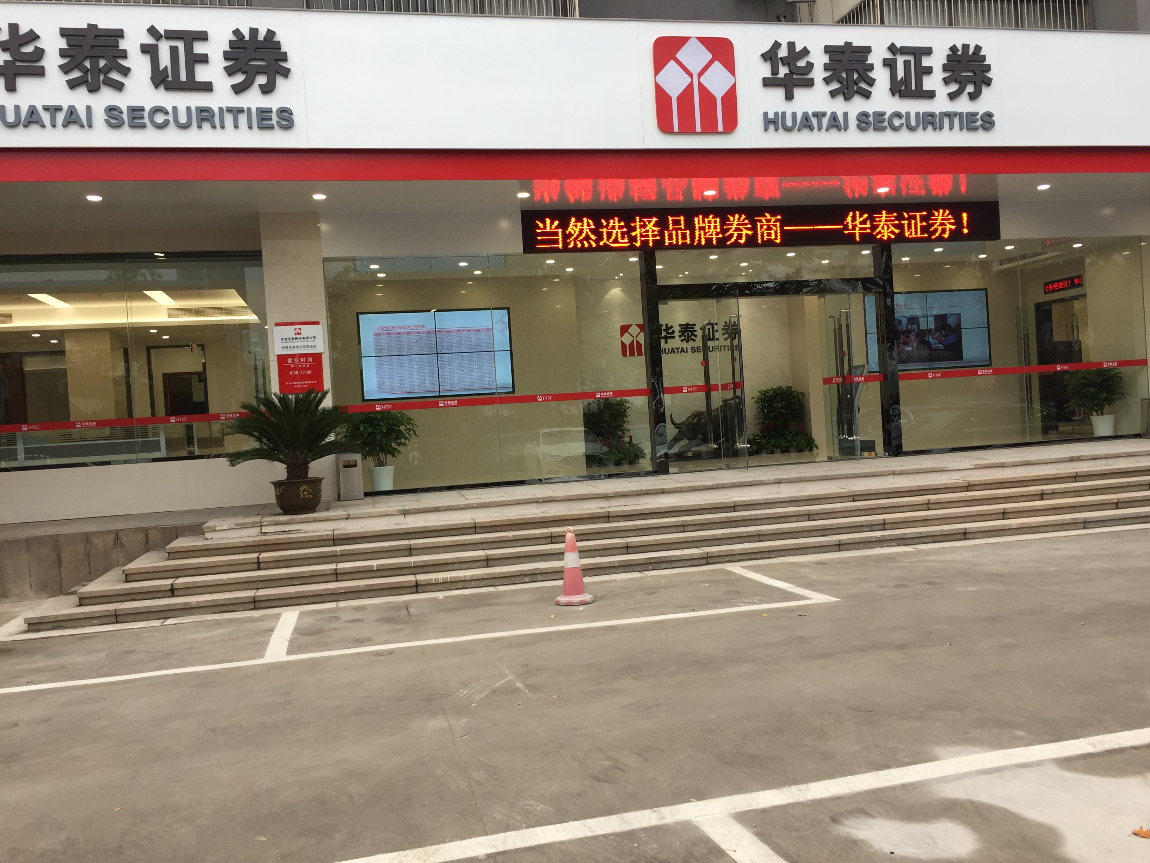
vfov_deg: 48.2
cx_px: 575
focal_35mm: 29
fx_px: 963
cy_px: 432
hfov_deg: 61.7
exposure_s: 1/100
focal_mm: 4.15
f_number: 2.2
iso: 32
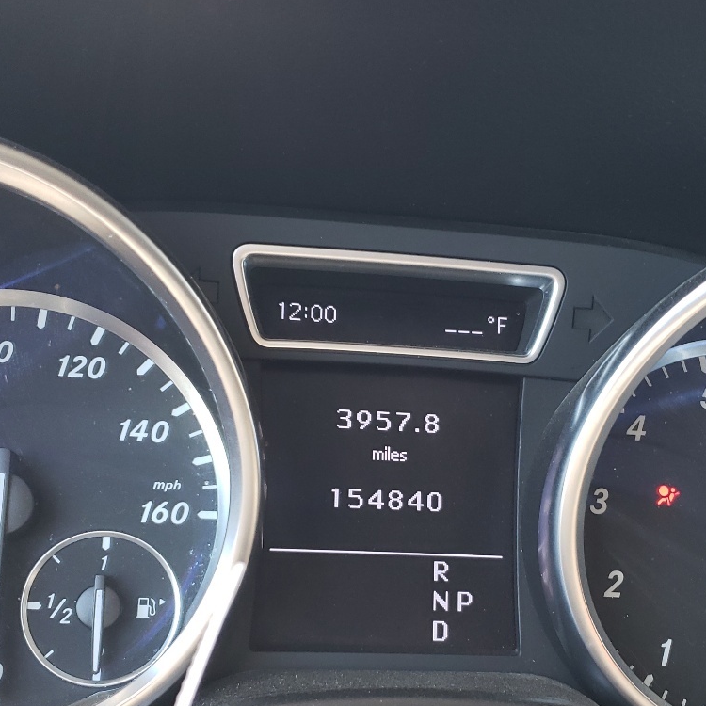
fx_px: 1131
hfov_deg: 34.6
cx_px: 418
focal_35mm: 49
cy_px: 447
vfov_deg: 34.5
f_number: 1.5
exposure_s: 1/60.2
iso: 68
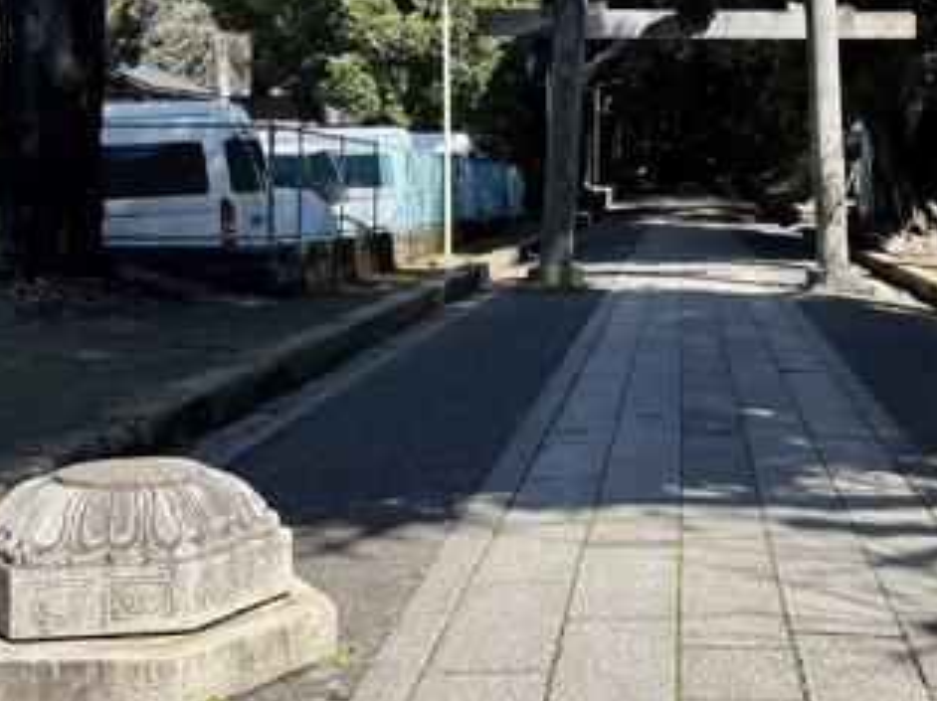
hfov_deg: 32.5
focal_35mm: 58
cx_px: 725
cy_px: 225
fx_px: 1569
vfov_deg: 25.1
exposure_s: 1/1381
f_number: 1.6
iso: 50
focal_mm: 5.96
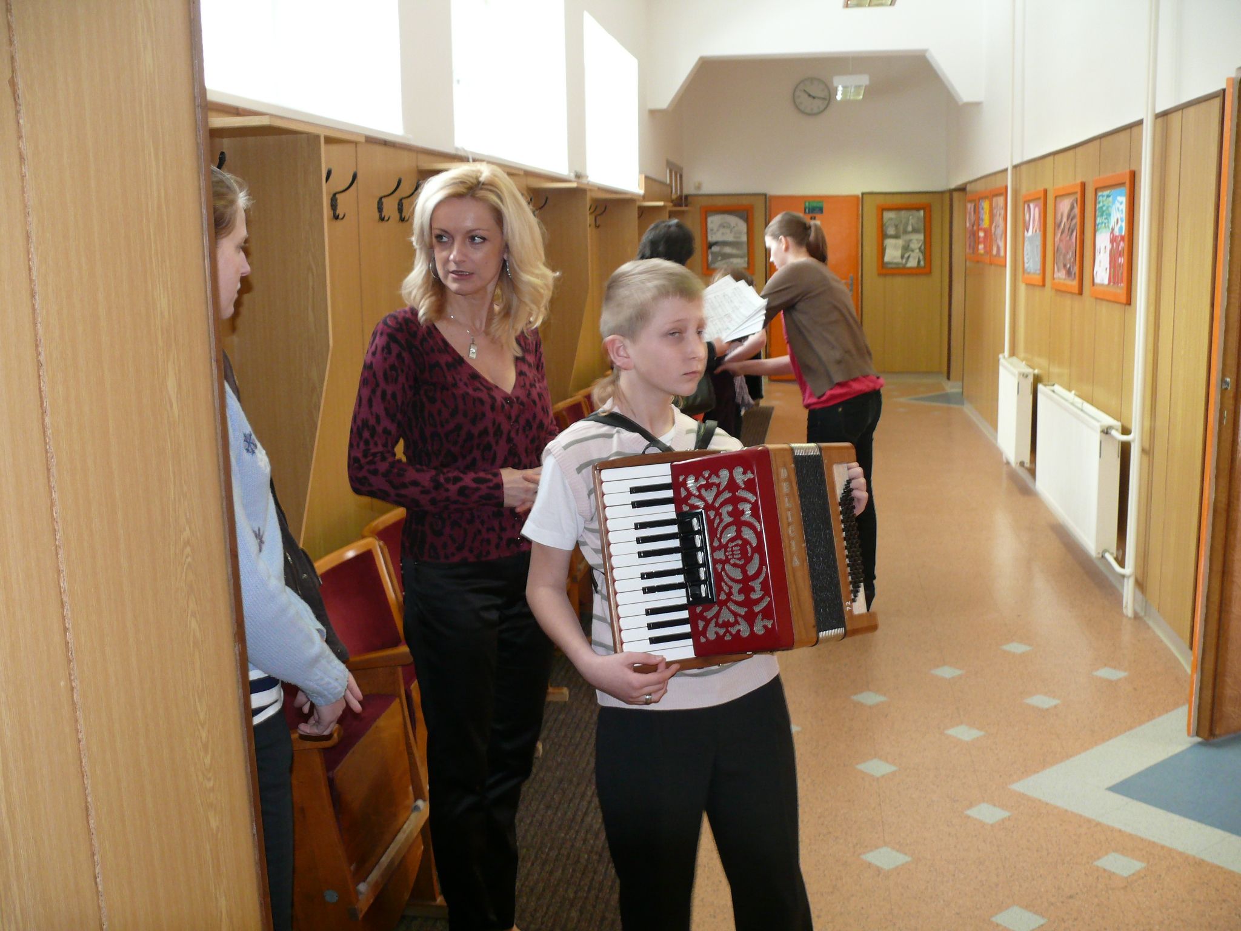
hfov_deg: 52.6
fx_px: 1255
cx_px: 620
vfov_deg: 40.7
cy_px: 466
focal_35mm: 35
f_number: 2.8
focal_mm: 7.4
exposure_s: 1/30
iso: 200
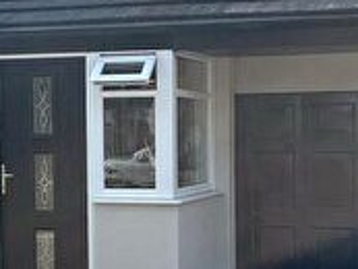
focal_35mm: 105
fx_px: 1087
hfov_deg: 18.6
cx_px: 112
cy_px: 156
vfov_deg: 14.1
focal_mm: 6
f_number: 1.6
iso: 50
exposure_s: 1/1543
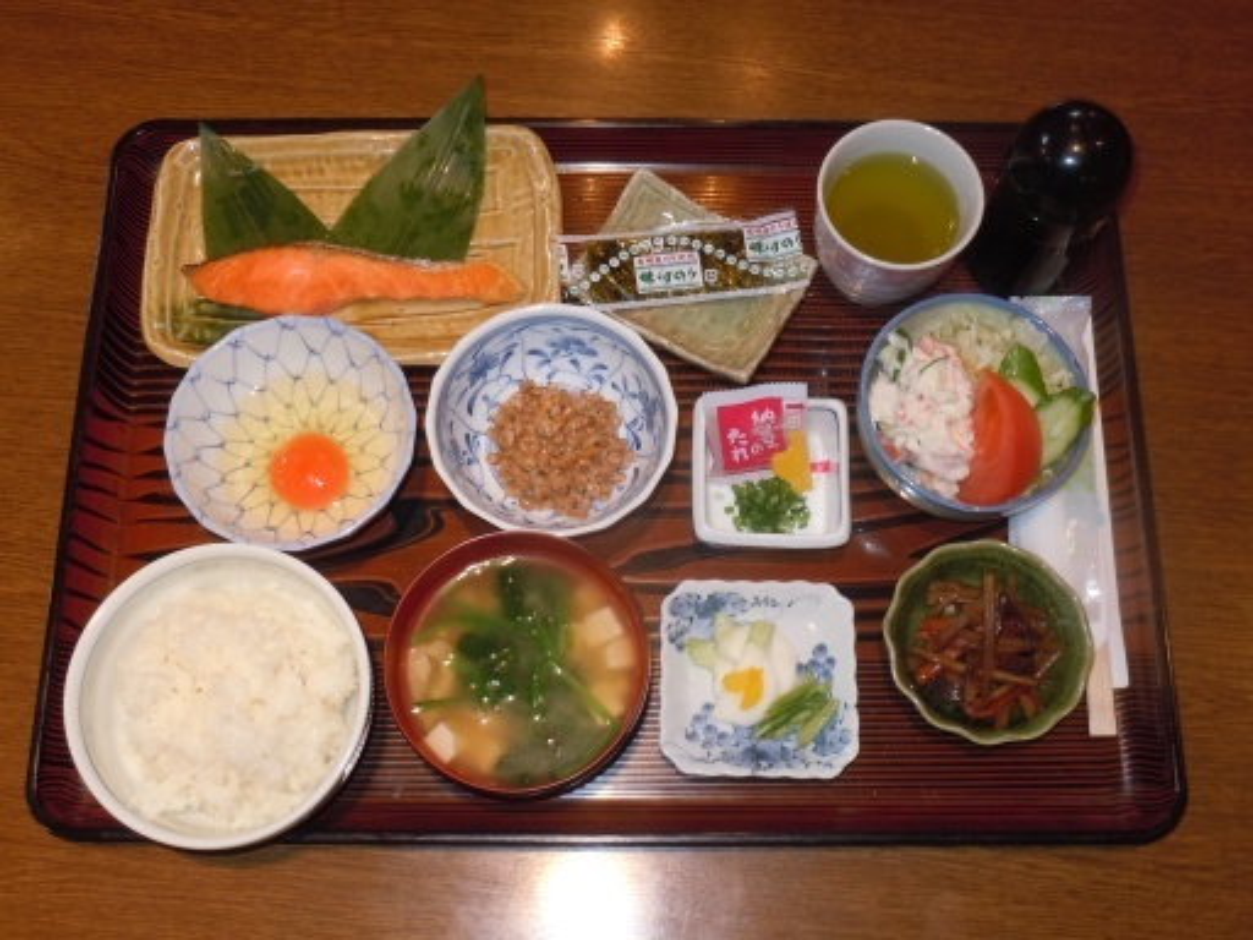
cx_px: 626
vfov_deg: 36.8
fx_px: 1412
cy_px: 470
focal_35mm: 39
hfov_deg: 47.9
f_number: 4.3
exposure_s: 1/30
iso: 200
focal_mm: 6.9
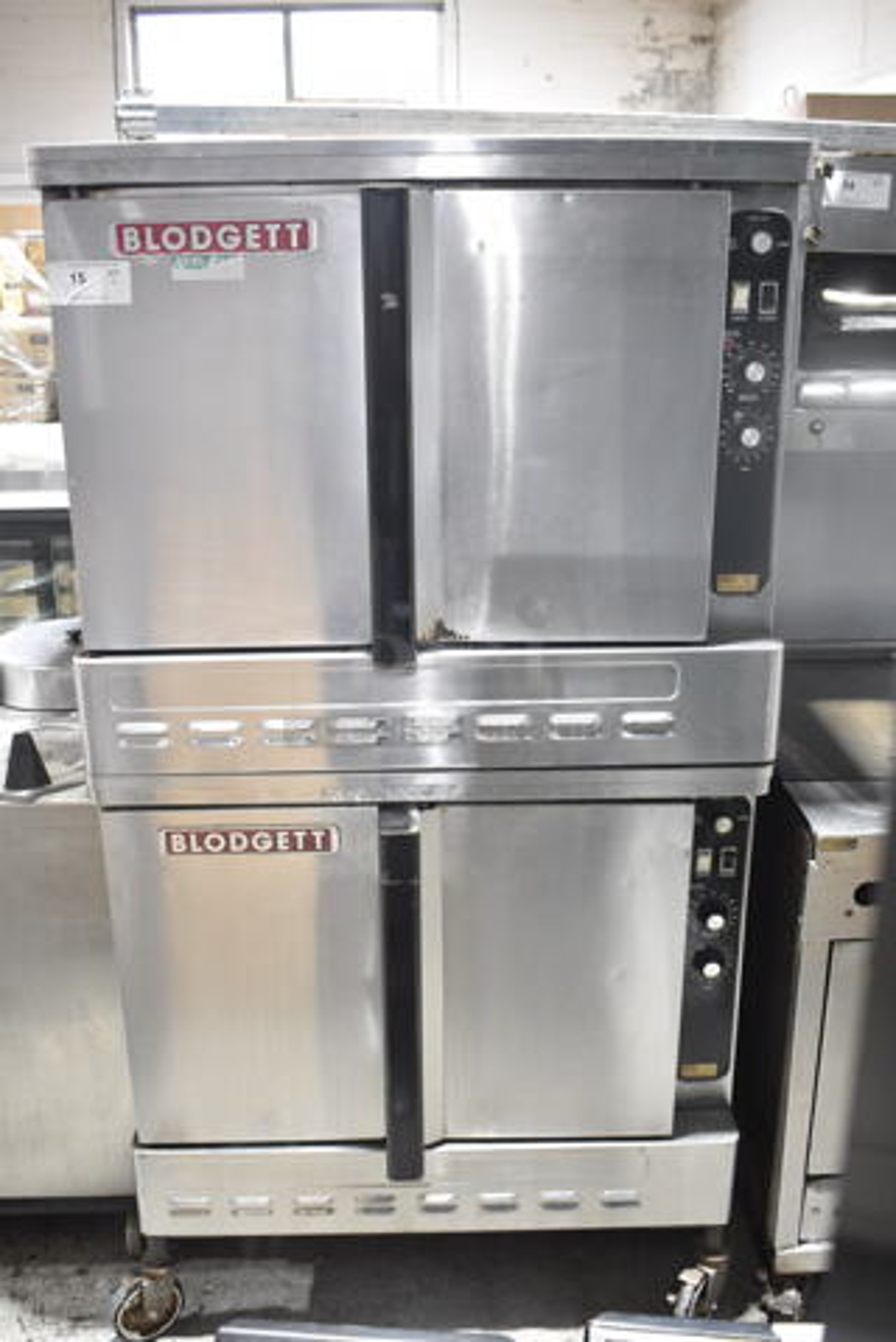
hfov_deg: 40.0
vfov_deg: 57.2
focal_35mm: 33
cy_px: 671
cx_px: 448
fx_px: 1230
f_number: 3.8
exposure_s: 1/40
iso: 2000
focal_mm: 22
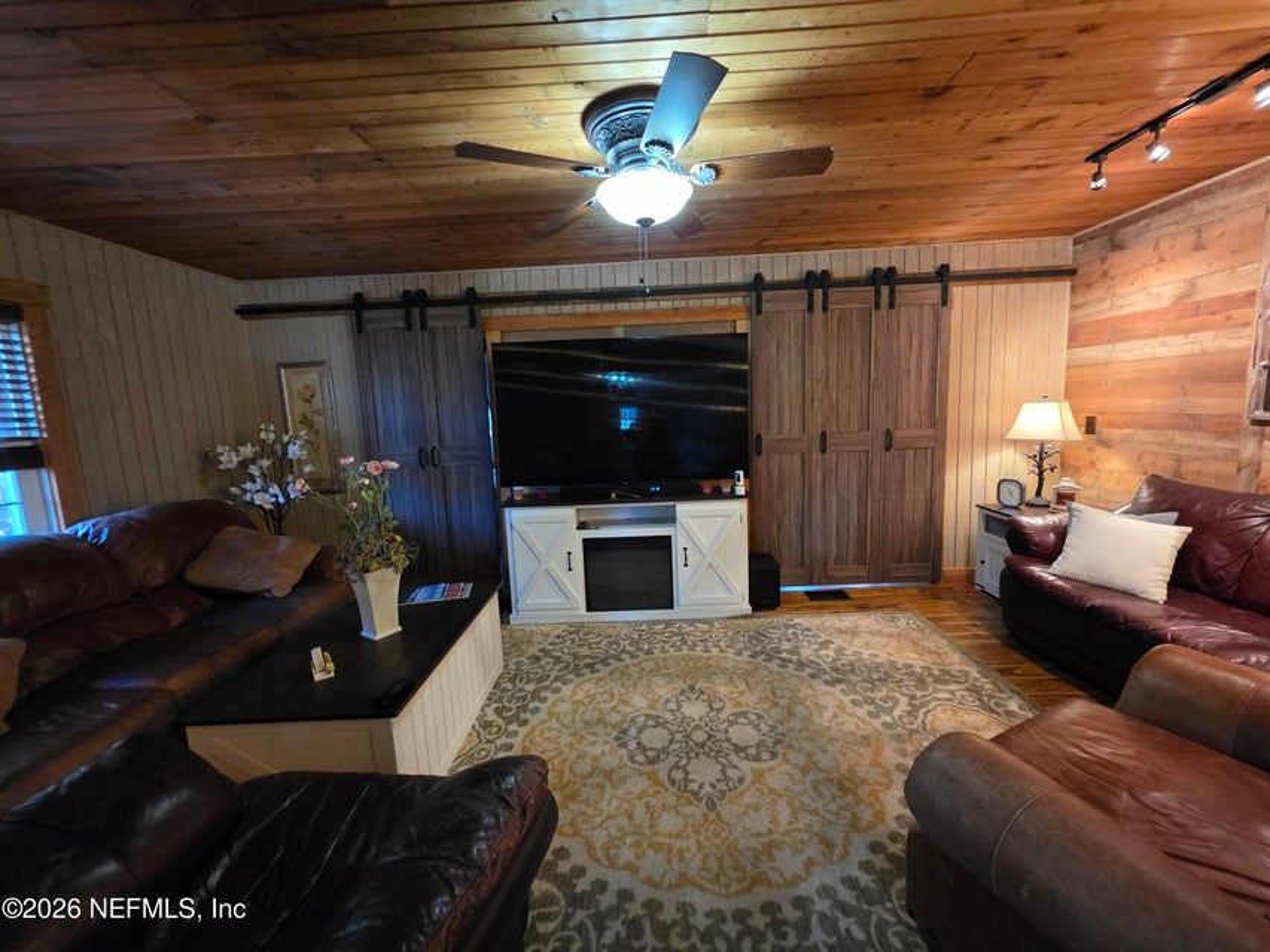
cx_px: 635
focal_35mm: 13
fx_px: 477
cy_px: 476
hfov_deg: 106.2
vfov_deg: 89.9
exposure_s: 1/60
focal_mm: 2.2
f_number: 1.9
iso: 800
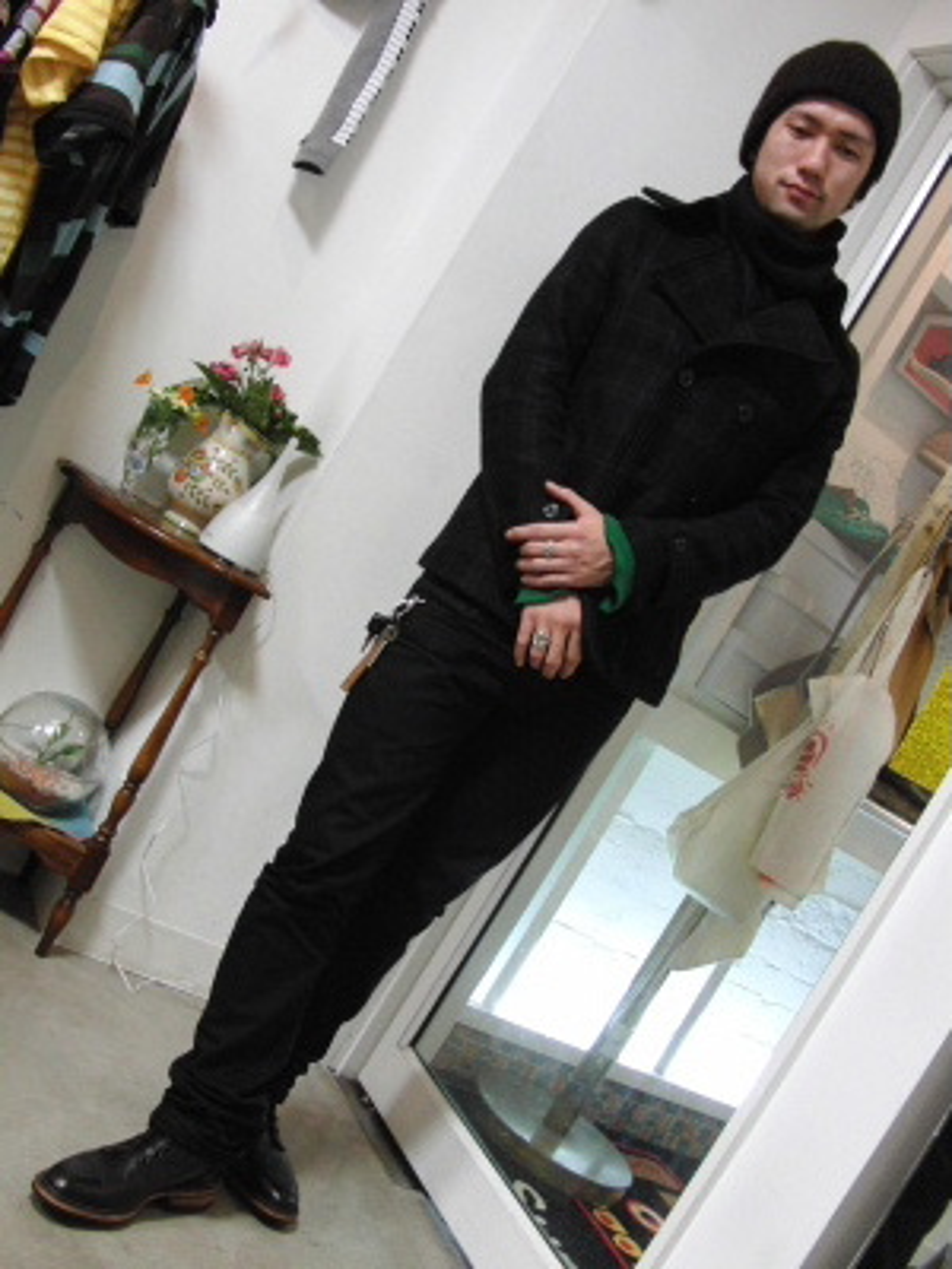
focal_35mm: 37
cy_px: 634
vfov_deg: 50.1
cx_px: 476
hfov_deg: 38.7
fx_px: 1357
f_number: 3.6
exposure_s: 1/25
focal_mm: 6.42
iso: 400
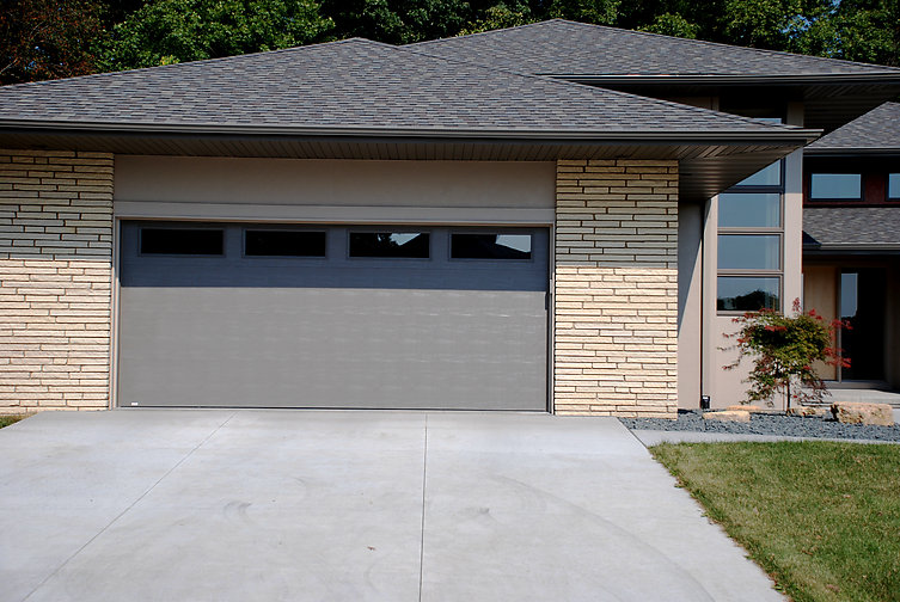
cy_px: 301
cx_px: 450
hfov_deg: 37.8
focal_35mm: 52
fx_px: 1314
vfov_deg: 25.8
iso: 100
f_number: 4.5
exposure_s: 1/800
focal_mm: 35
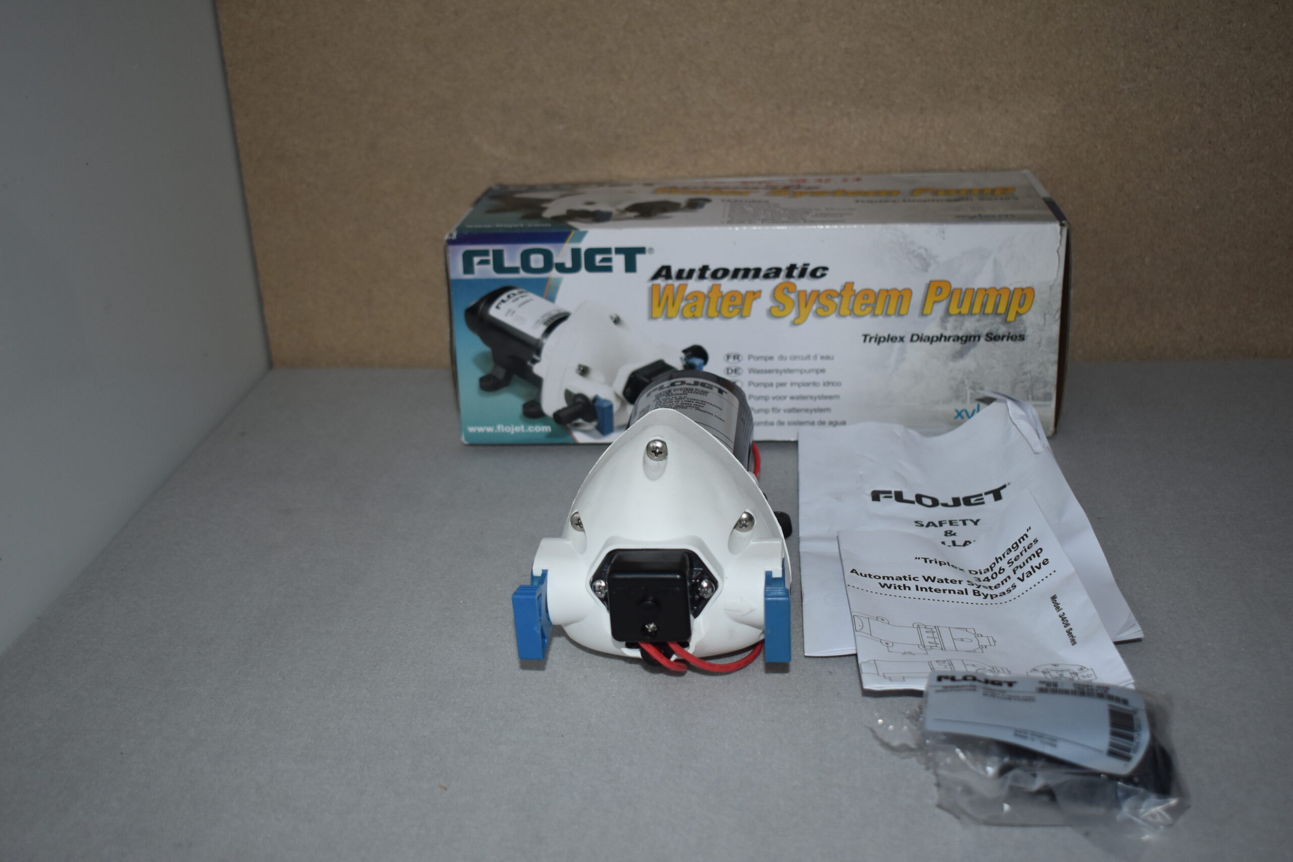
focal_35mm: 40
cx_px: 646
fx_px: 1455
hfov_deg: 47.9
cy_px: 431
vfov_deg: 33.0
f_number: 4
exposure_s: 1/100
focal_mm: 27
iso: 450
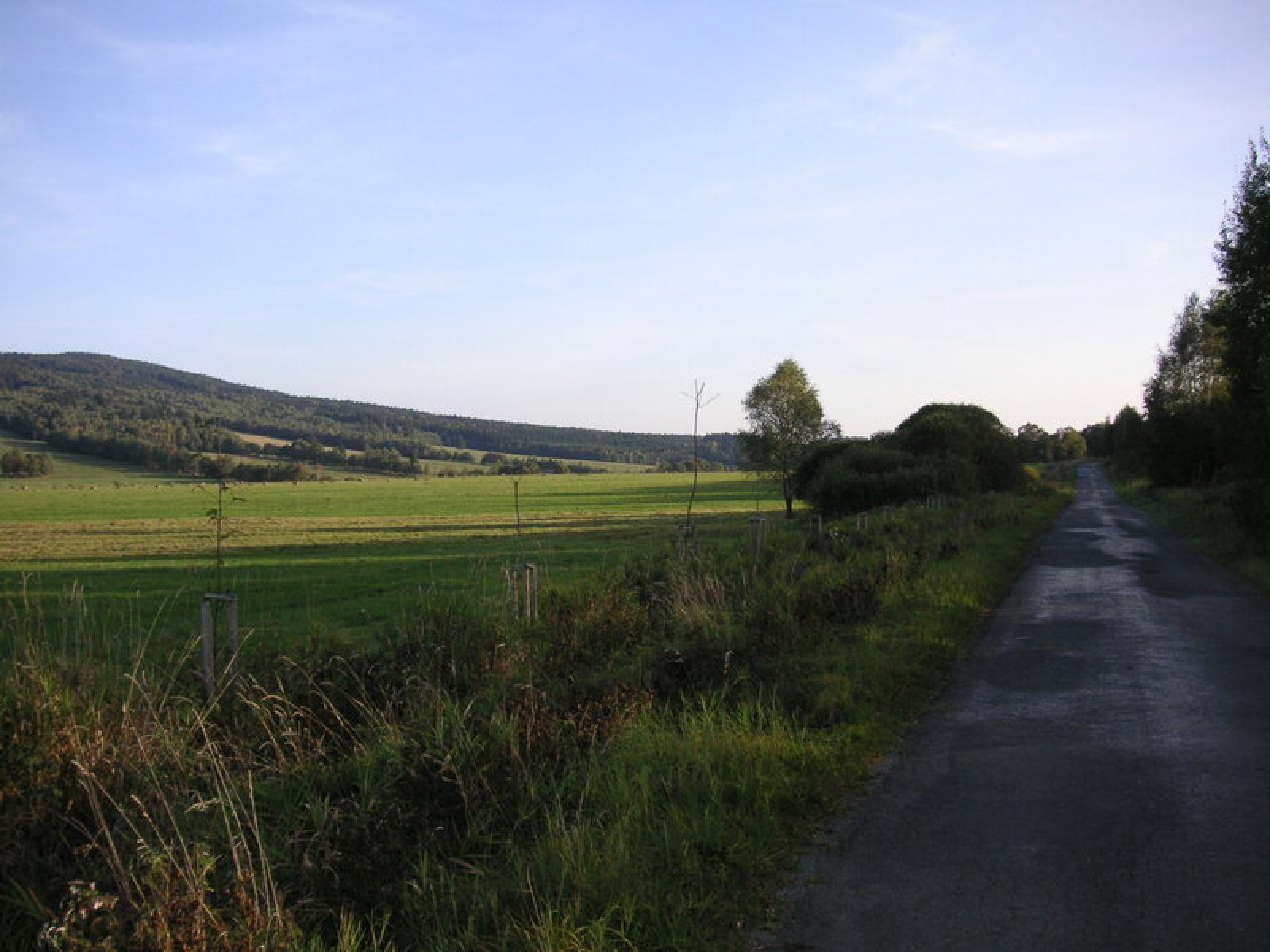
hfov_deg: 50.1
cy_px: 476
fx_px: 1357
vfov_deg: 38.7
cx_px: 635
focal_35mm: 37
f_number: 2.8
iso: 50
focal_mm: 6.1
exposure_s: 1/500
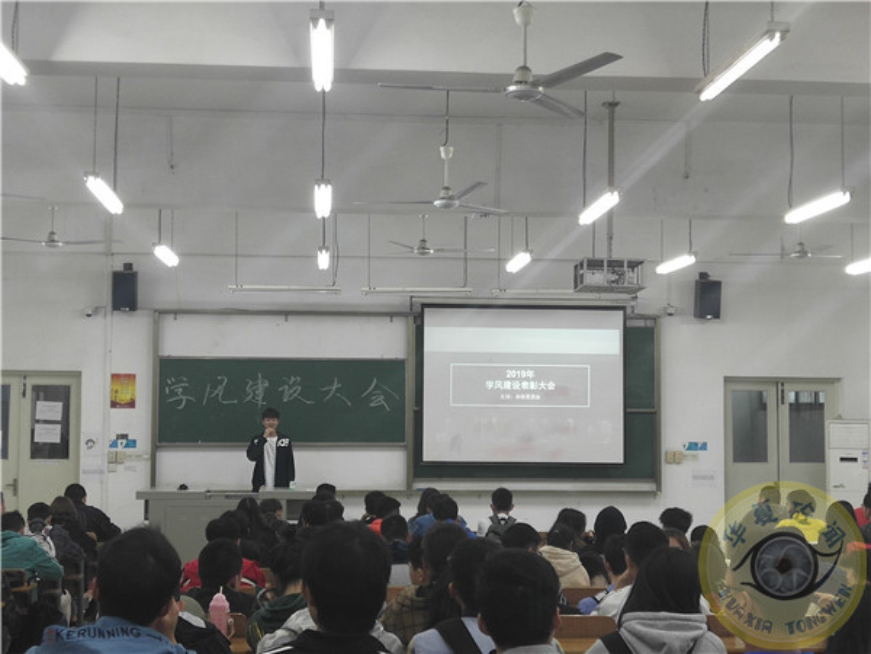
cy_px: 327
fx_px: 1560
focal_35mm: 62
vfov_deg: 23.7
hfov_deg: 31.2
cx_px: 436
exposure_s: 1/50
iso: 142
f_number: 1.8
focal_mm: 3.95
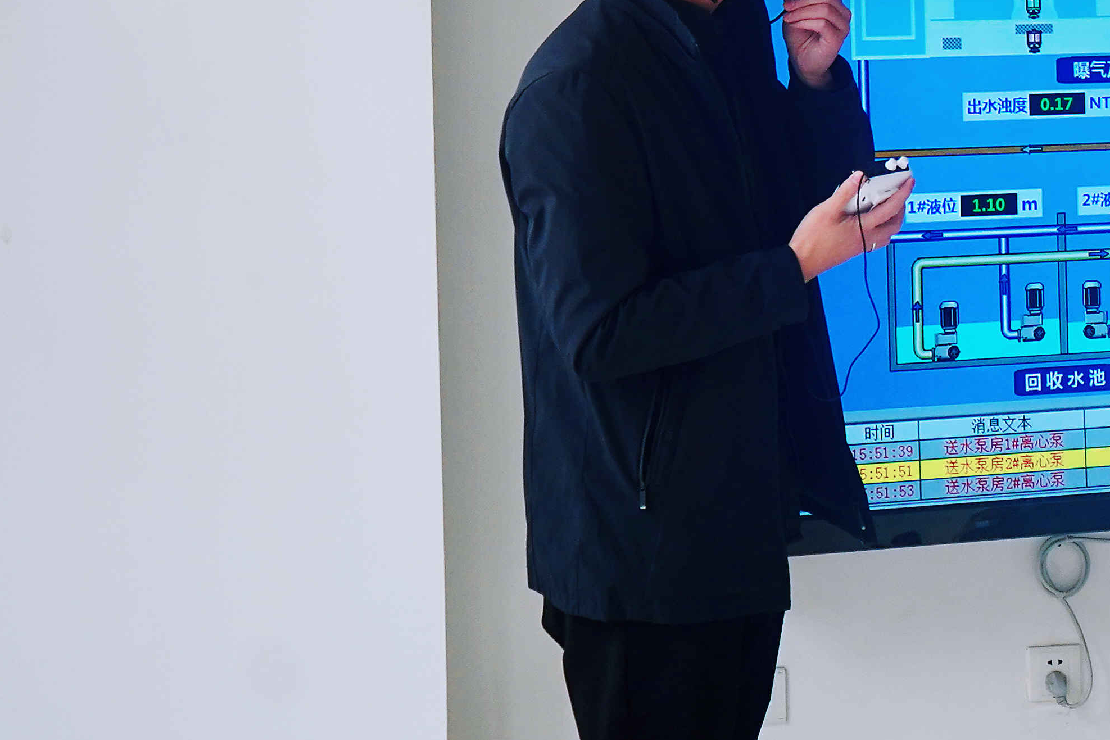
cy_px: 171
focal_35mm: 105
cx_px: 1538
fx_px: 3237
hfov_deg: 17.9
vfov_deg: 13.0
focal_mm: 37
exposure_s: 1/160
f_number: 4
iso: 500
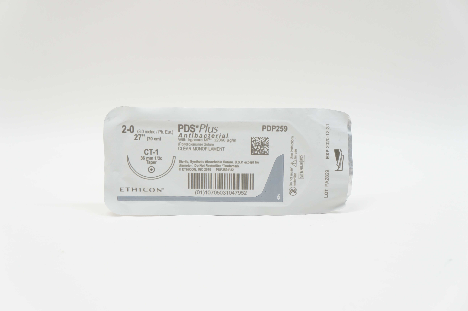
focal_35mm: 51
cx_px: 234
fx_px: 662
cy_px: 156
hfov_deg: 38.9
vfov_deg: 26.4
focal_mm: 34
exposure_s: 1/50
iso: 400
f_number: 6.3
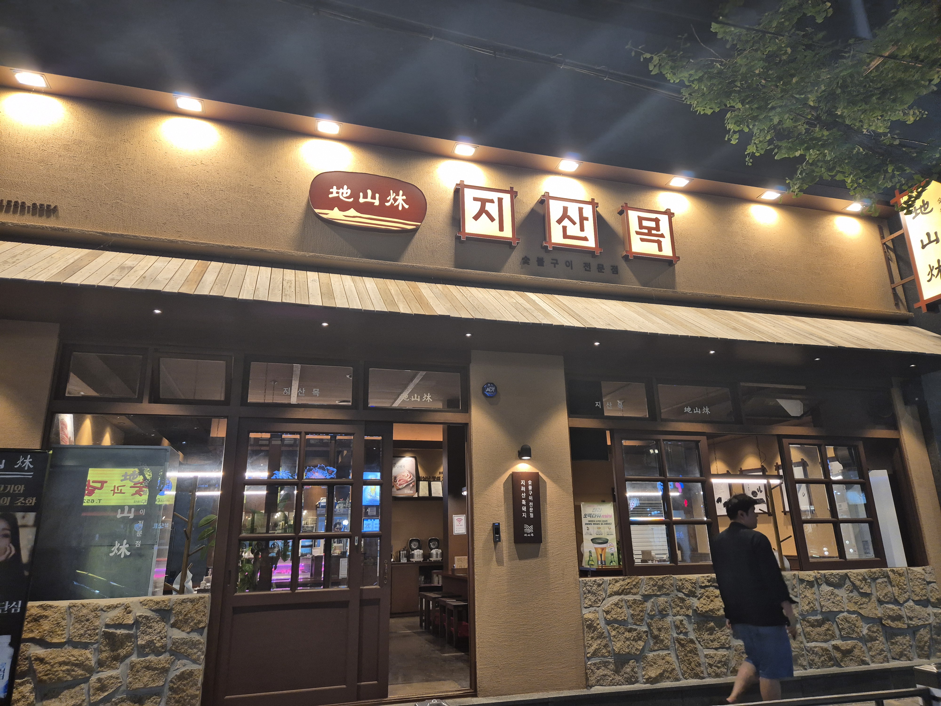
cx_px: 470
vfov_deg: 58.9
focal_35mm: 23
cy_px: 353
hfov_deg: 73.9
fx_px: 625
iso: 125
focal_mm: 5.4
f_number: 1.8
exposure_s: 1/120
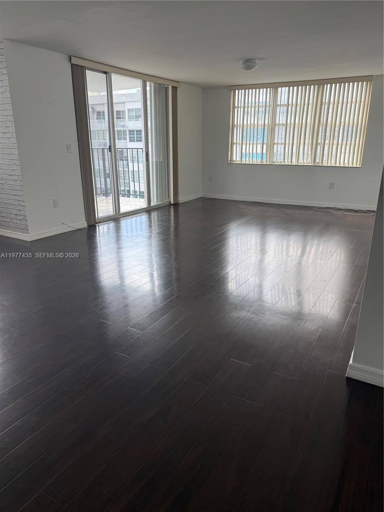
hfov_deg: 56.8
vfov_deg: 71.6
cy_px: 256
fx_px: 355
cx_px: 192
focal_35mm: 24
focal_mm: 6.76
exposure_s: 1/632
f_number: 1.78
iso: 80
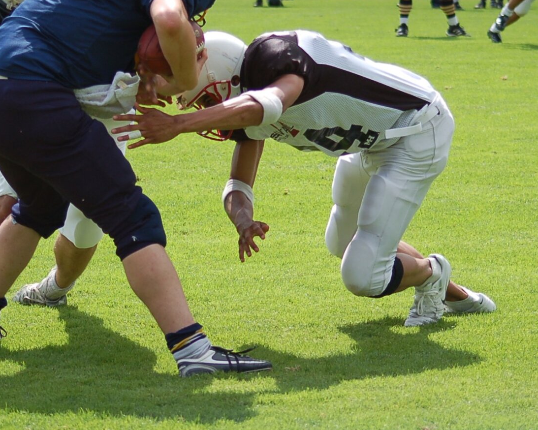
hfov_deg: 9.8
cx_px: 303
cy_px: 121
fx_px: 3152
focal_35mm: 198
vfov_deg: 7.8
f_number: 4.5
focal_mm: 70
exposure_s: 1/1000
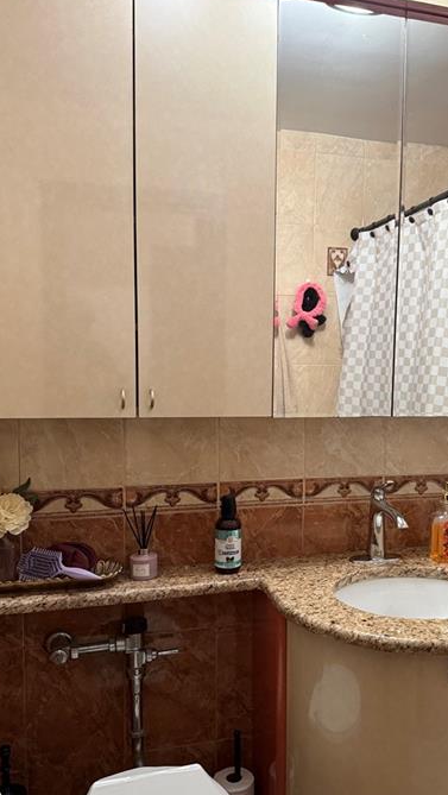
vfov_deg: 64.2
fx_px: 633
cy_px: 424
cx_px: 285
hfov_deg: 38.7
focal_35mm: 30
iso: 500
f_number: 1.78
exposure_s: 1/60
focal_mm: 6.76
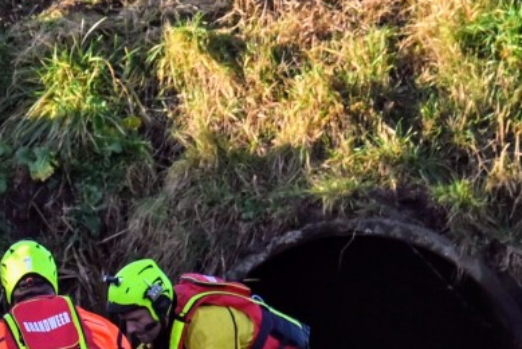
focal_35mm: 987
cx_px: -125
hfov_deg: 2.1
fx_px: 14322
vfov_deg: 1.4
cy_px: 71
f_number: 7.1
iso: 800
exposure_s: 1/800
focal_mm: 200
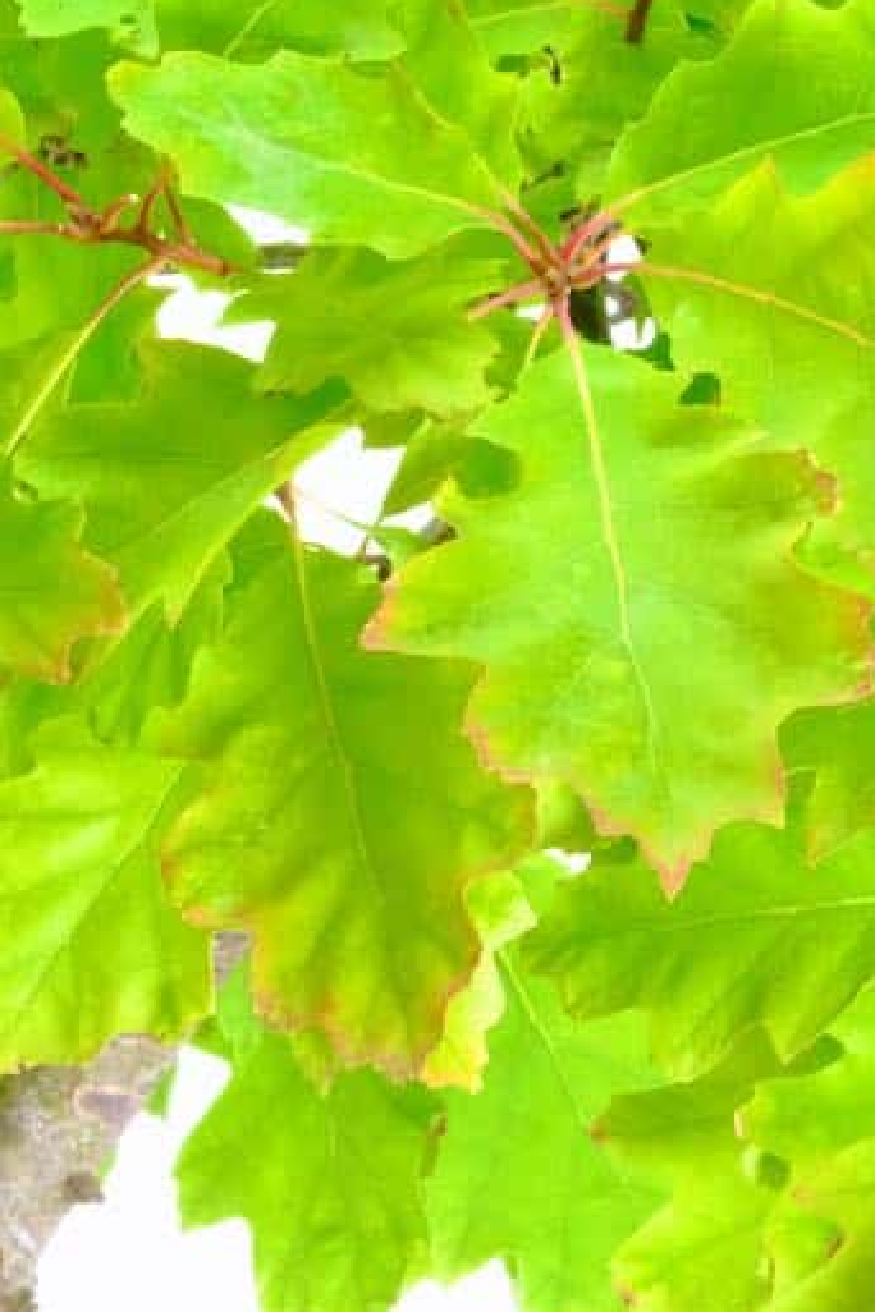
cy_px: 440
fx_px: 7546
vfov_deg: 9.9
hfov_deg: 6.6
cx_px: 599
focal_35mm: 207
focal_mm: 55
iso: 6400
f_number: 22
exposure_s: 1/30
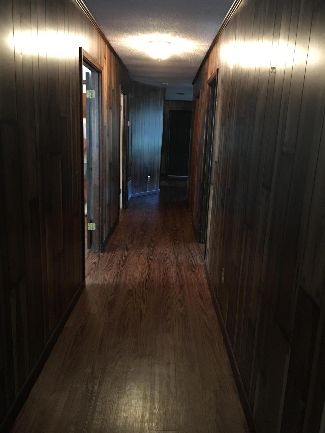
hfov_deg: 48.2
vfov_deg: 61.7
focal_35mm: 29
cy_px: 216
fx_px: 363
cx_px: 162
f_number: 2.2
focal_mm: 4.15
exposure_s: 1/4
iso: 100
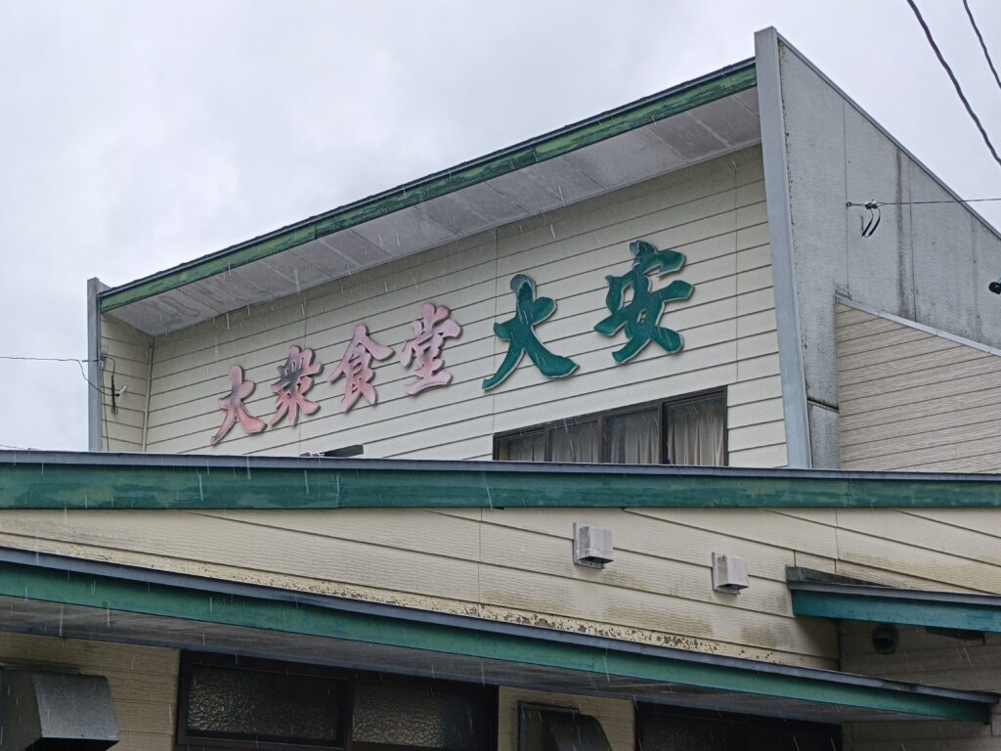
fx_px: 1793
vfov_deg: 23.7
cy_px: 376
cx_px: 500
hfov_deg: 31.2
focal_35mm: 62
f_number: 1.7
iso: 50
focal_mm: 4.7
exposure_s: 1/317
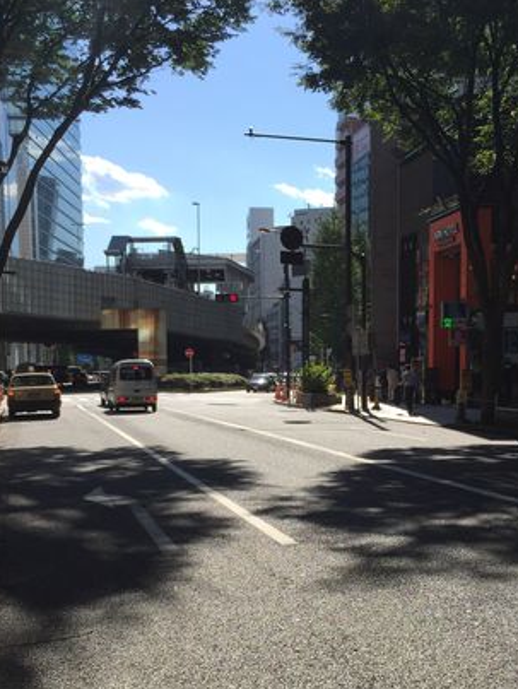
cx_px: 323
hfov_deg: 31.4
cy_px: 451
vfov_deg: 40.8
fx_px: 916
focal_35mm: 46
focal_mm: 4.15
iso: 32
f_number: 2.2
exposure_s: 1/1883
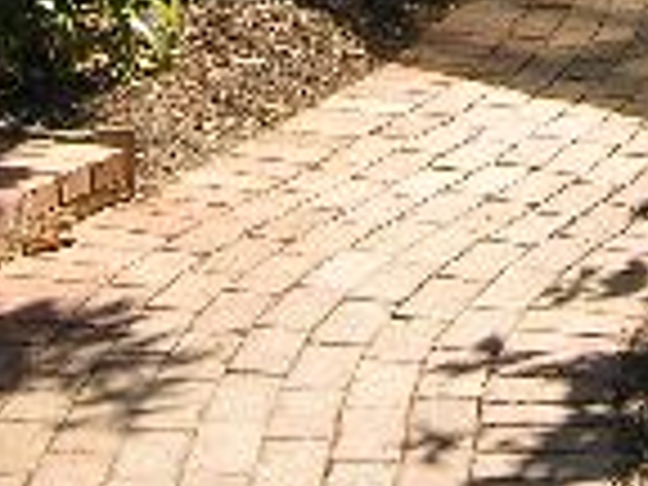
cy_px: -490
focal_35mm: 133
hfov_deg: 14.6
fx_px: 2490
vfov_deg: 10.3
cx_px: 634
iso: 50
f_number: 5.1
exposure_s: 1/154
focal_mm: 6.1
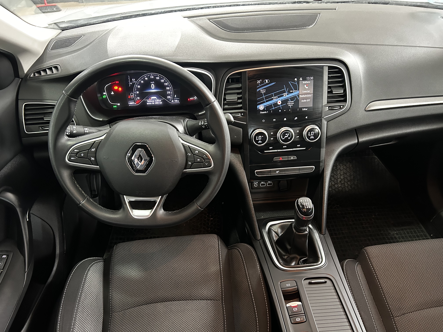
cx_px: 222
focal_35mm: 26
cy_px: 166
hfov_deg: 67.3
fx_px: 333
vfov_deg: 53.1
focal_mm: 5.7
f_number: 1.5
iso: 500
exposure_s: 1/33
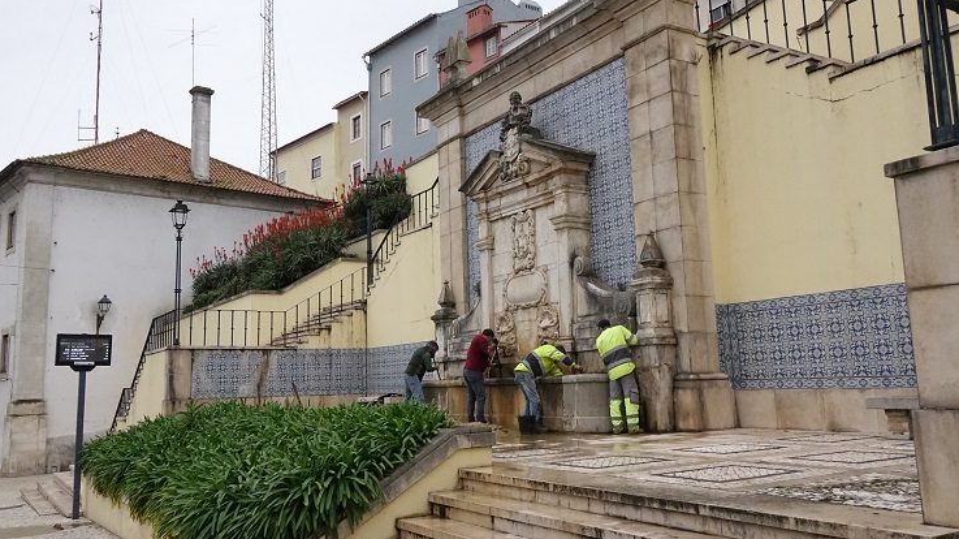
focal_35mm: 32
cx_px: 481
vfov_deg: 36.6
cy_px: 259
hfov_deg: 61.0
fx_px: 813
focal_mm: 11.13
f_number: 5.6
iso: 3200
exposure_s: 1/400
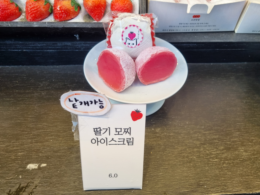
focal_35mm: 26
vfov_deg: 53.1
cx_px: 130
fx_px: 195
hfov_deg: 67.3
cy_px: 98
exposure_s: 1/212
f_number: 1.8
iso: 50
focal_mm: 5.4
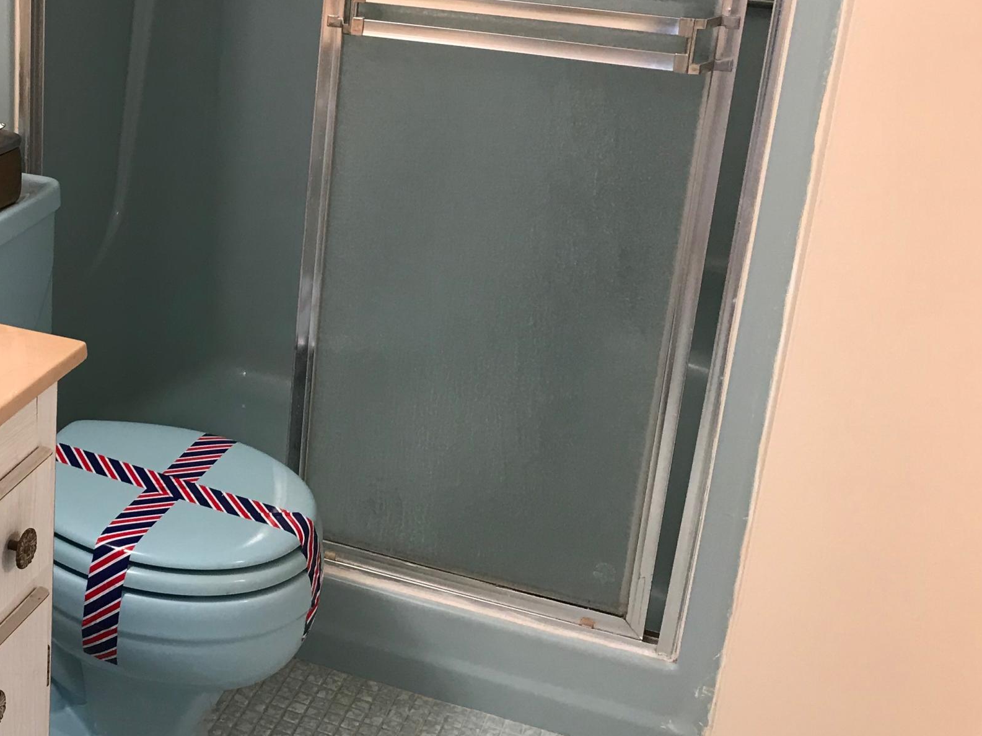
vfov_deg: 27.3
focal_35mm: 53
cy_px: 238
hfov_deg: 34.1
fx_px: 1504
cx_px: 85
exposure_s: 1/24
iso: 40
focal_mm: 3.99
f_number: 1.8
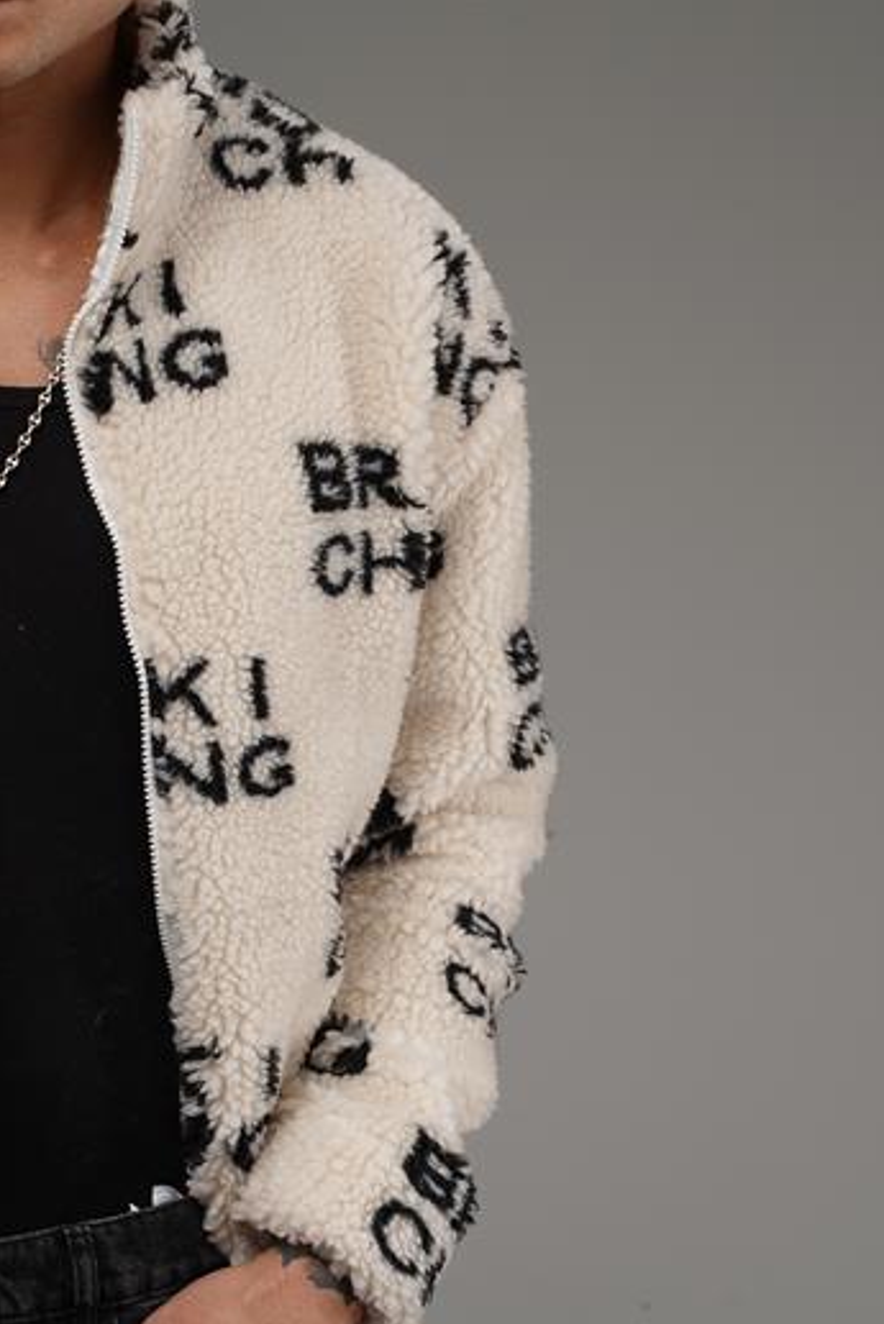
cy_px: 763
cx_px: 425
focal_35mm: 130
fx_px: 4785
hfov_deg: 10.6
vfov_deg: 15.8
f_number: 7.1
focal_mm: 75
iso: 64
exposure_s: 1/160
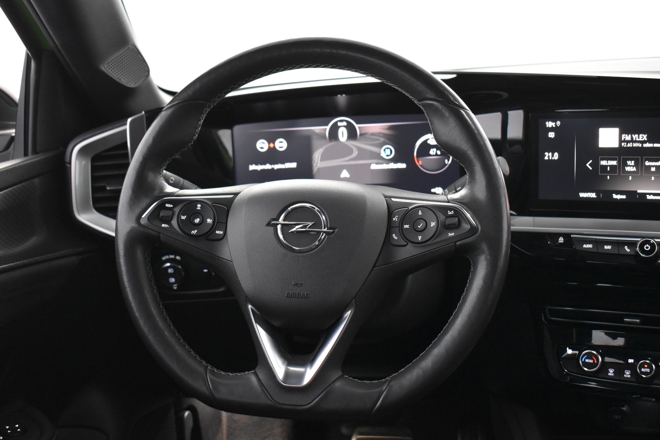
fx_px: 797
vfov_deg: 30.8
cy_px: 220
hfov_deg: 45.0
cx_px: 330
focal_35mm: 44
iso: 3200
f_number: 4.2
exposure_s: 1/15
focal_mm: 29
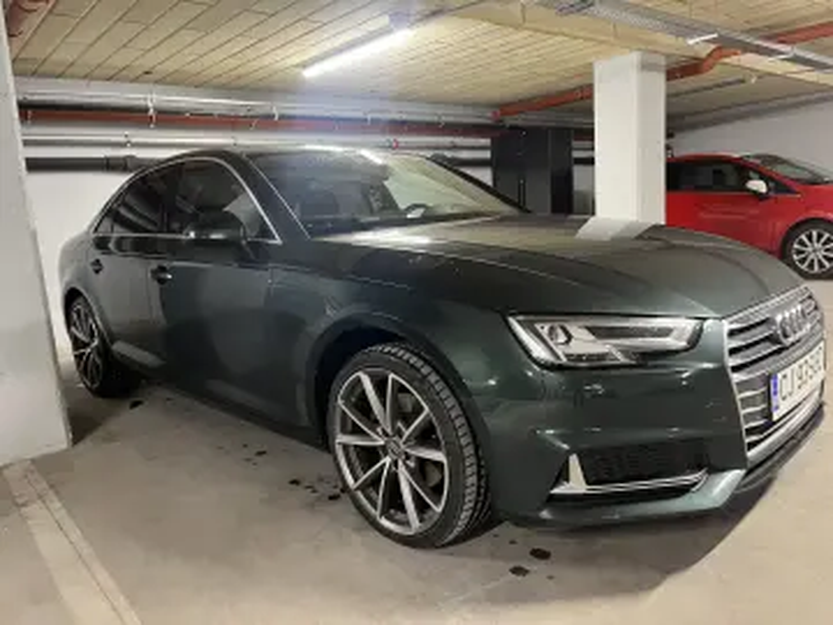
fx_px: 626
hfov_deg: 67.3
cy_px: 312
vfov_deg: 53.1
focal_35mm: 26
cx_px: 416
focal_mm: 5.1
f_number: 1.6
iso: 400
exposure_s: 1/50
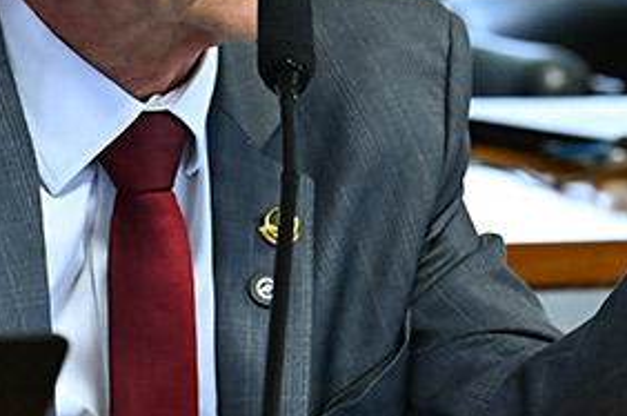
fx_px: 8746
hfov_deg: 4.1
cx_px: 271
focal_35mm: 503
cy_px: 71
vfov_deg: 2.7
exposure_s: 1/100
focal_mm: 165
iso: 6400
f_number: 8
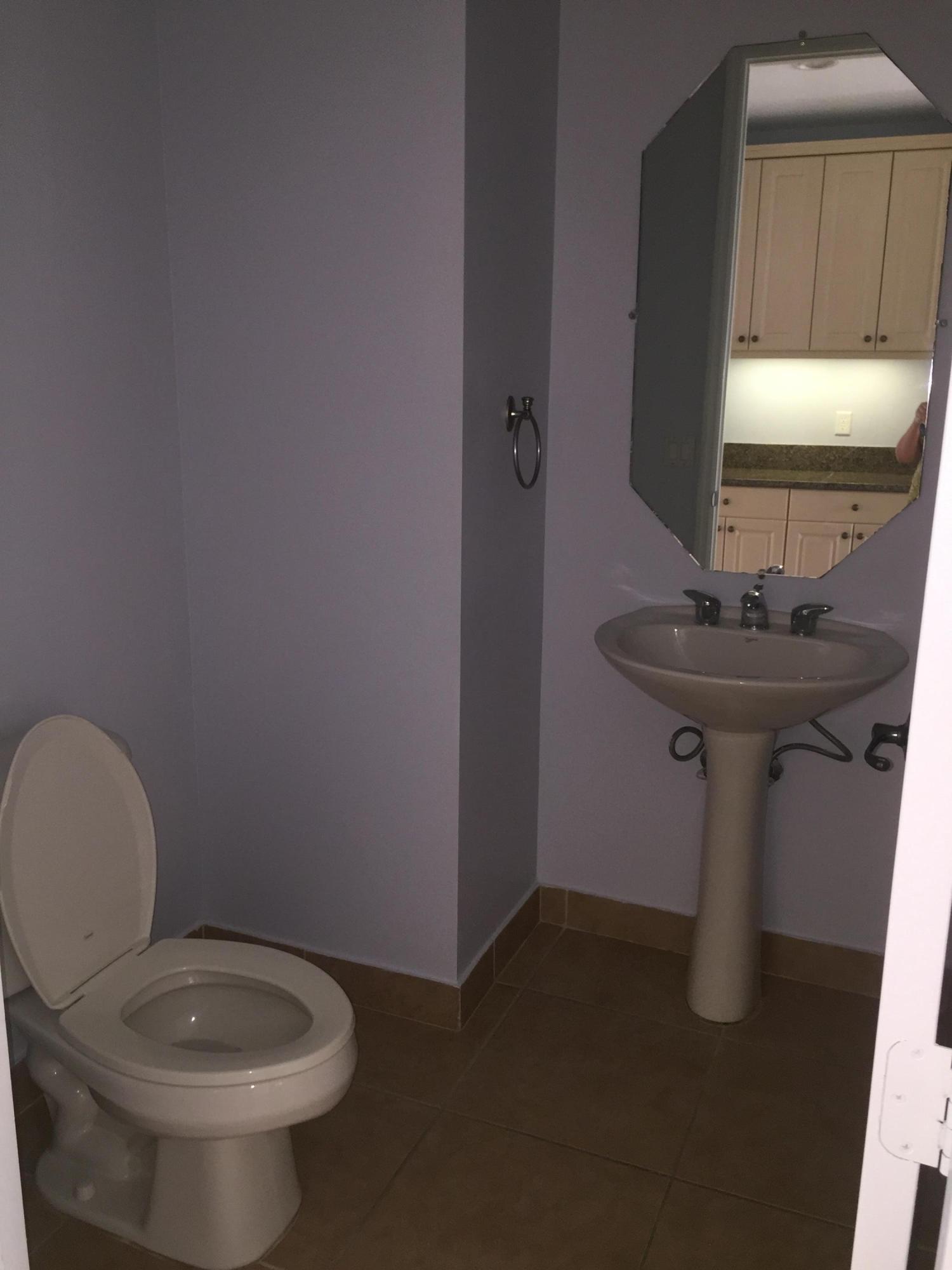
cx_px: 476
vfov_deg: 61.7
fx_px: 1063
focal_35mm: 29
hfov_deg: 48.2
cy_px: 635
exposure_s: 1/30
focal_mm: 4.15
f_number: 2.2
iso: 64
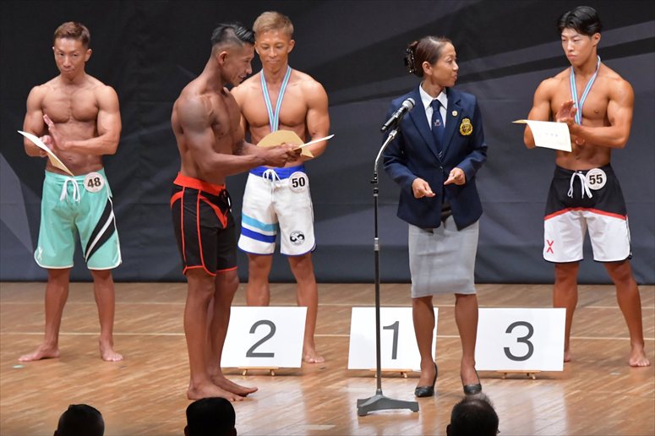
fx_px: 4910
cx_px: 328
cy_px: 218
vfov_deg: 5.1
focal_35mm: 270
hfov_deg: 7.6
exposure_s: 1/400
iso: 8000
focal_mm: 180
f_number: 5.6
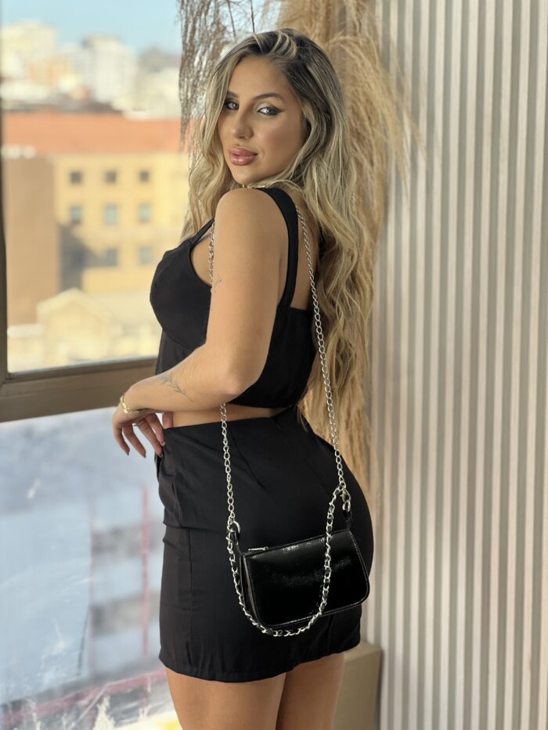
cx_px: 274
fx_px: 1625
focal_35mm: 77
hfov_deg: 19.1
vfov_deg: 25.3
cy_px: 365
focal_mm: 9
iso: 64
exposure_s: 1/120
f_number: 2.8
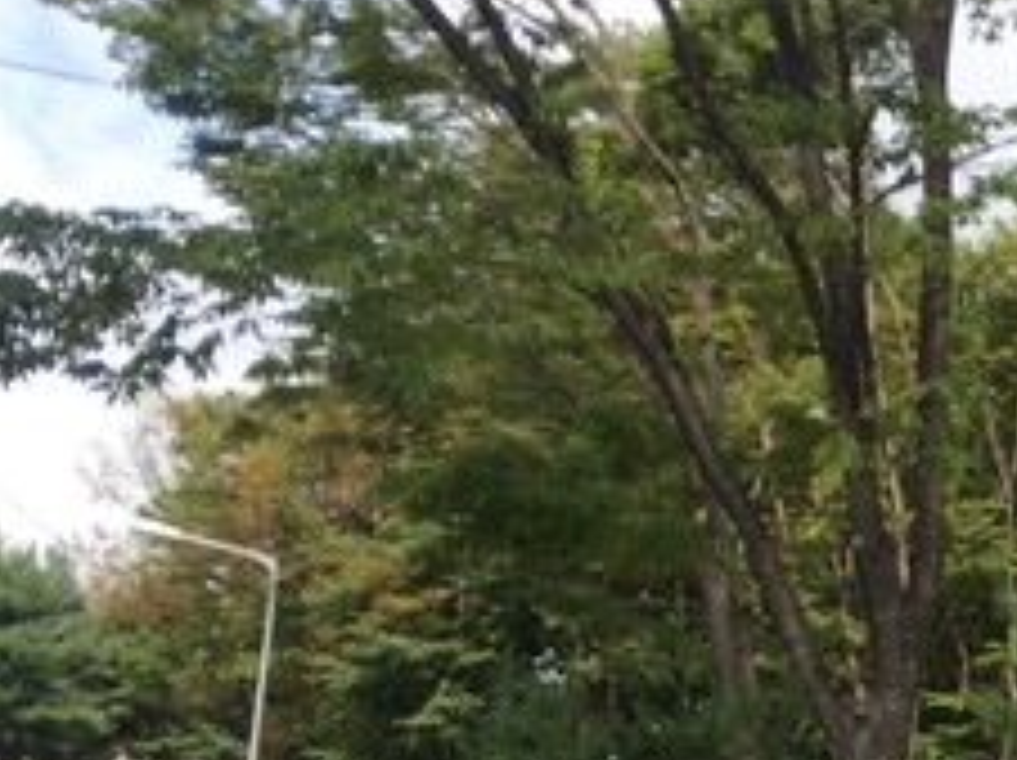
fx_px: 2260
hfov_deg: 22.5
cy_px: 868
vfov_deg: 18.3
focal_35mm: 77
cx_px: 1341
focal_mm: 4.15
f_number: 2.2
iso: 25
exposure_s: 1/793
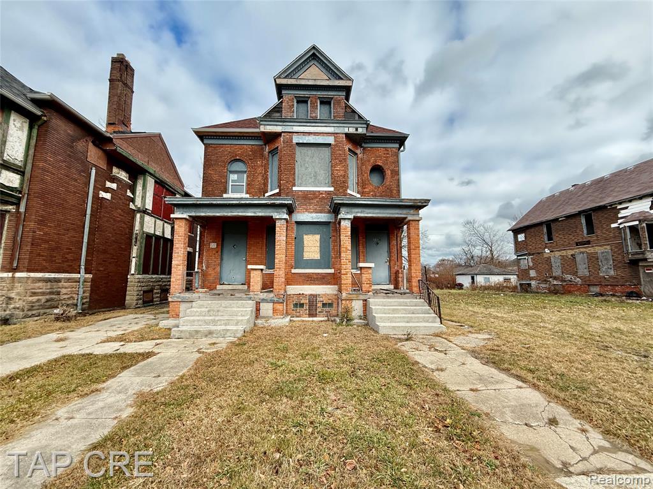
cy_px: 244
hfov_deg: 102.1
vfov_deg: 85.6
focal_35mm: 14
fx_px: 264
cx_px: 326
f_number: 2.2
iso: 50
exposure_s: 1/540
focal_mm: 2.22
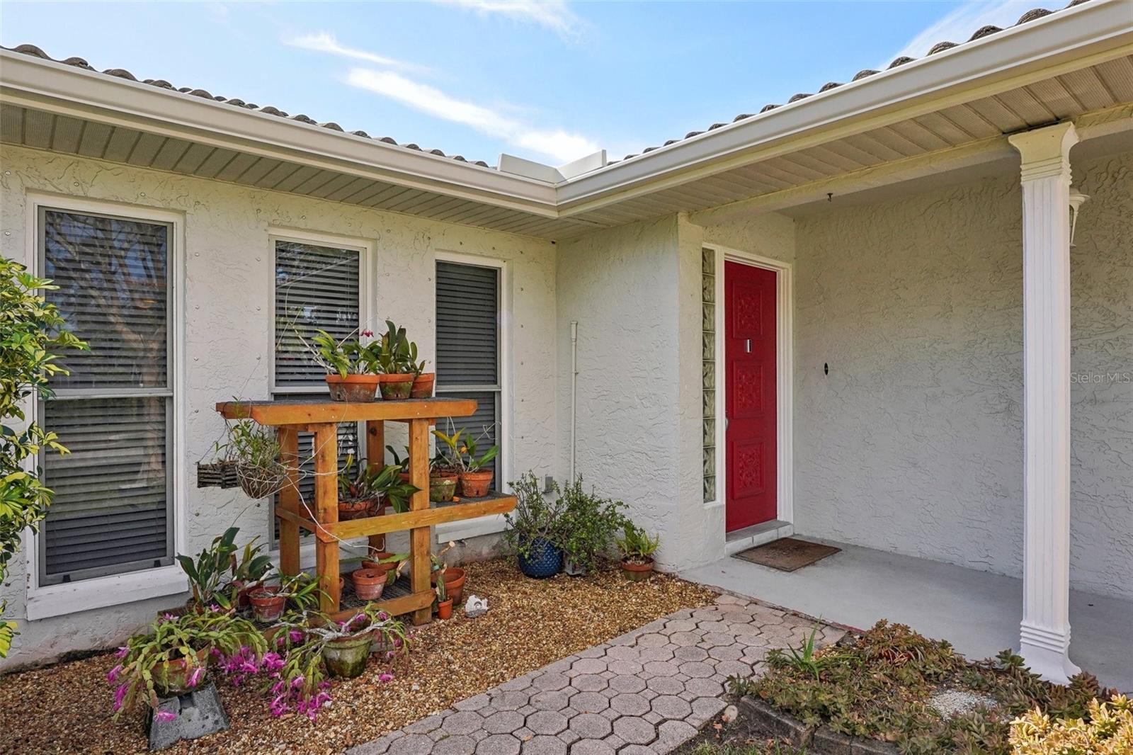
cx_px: 566
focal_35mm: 19
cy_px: 378
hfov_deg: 86.9
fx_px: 598
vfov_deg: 64.5
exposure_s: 1/500
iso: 500
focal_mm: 13
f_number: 8
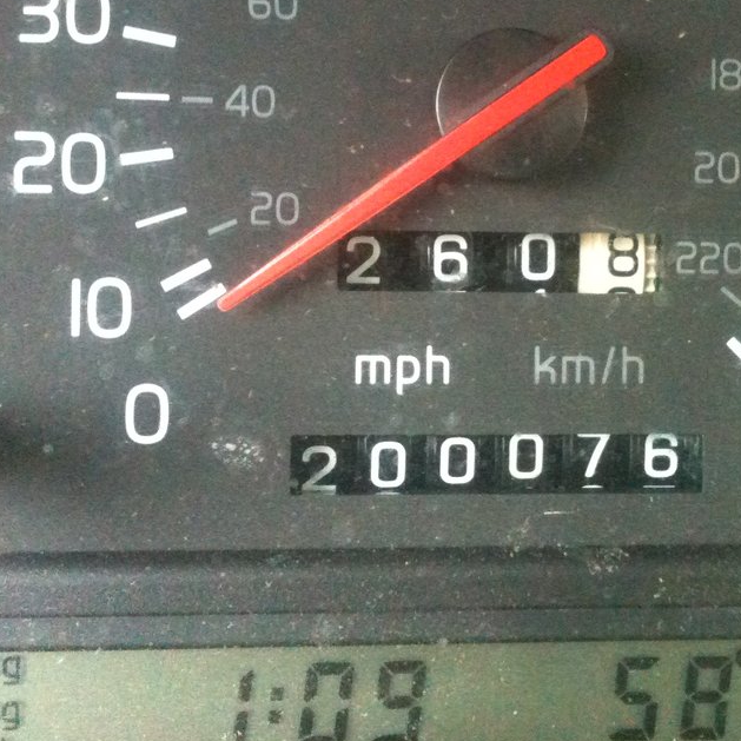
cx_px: 455
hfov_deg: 29.0
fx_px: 1429
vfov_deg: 28.9
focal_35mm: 59
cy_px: 258
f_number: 2.8
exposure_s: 1/15
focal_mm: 3.85
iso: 500
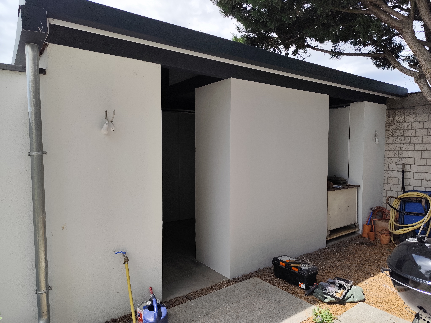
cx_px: 216
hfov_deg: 73.9
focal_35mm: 23
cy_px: 162
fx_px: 286
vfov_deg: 58.9
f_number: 1.65
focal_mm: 6.14
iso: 50
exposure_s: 1/997
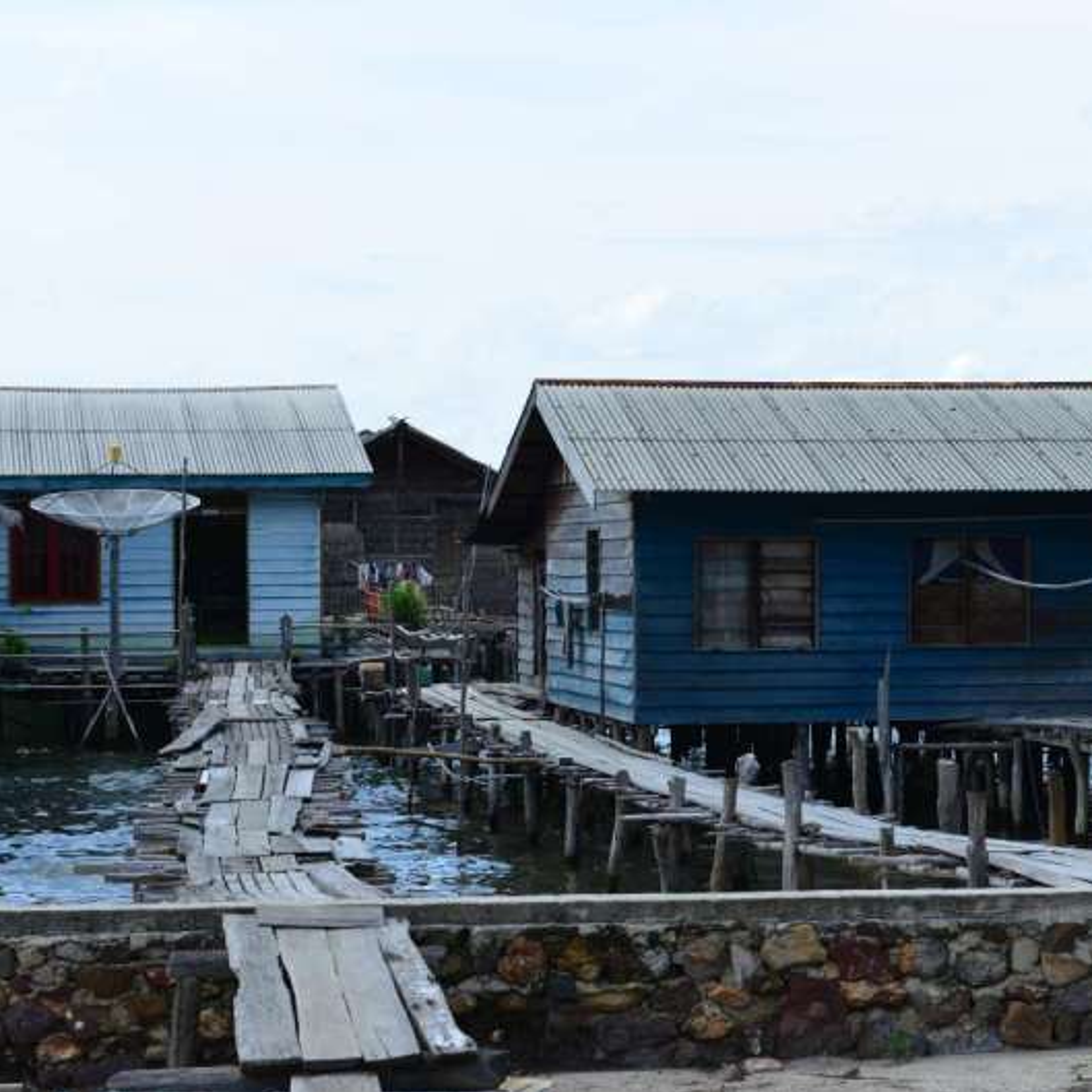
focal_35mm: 90
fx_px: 3212
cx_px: 493
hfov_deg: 19.3
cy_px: 549
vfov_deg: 19.3
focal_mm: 70
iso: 100
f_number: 8
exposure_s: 1/250
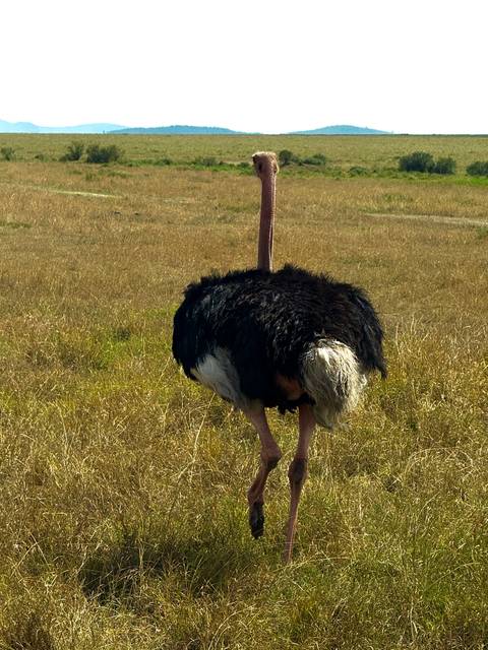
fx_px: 2256
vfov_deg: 16.4
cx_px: 244
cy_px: 325
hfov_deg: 12.3
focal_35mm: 120
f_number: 2.8
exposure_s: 1/2146
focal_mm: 15.66
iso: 64
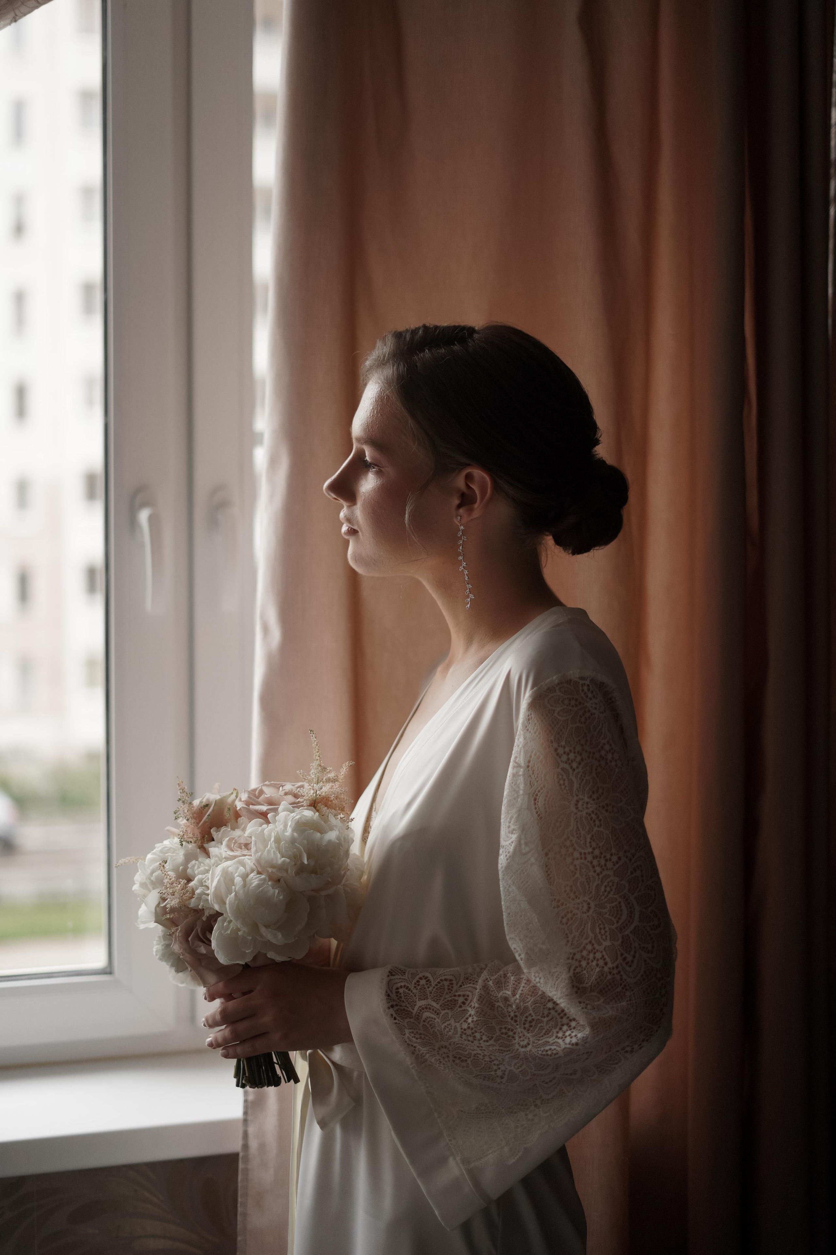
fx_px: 1742
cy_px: 628
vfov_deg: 39.6
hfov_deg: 27.0
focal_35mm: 50
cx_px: 418
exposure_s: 1/640
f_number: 1.8
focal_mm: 50
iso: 640
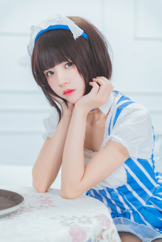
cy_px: 121
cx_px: 81
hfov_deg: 19.5
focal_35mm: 70
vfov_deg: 28.8
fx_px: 472
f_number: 2.8
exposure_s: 1/125
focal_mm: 70
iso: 1000
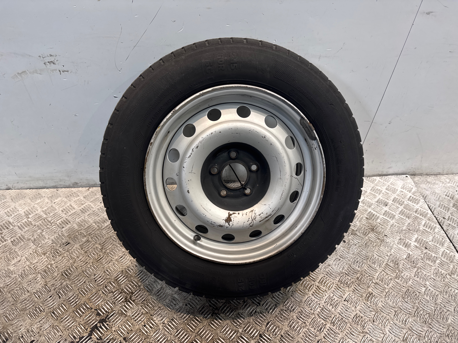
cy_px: 172
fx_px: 318
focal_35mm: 24
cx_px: 229
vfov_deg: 56.8
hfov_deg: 71.6
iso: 80
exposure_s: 1/100
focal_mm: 6.76
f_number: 1.78
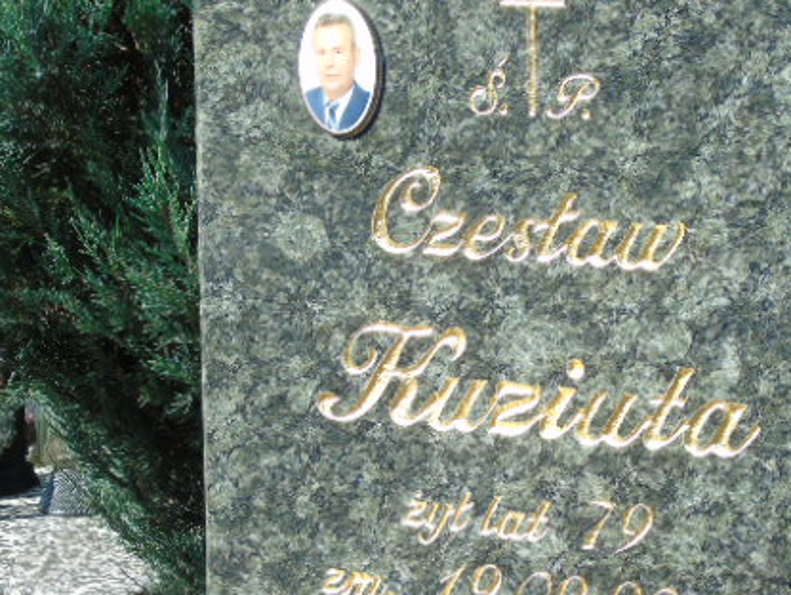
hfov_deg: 10.3
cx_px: 501
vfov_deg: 7.8
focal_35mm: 191
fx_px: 4368
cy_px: 370
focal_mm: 22
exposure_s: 1/250
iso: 80
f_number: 4.6
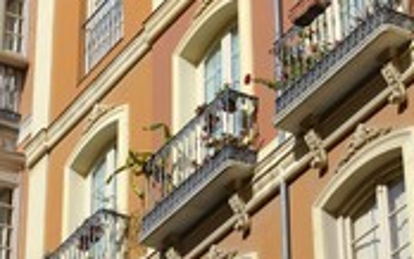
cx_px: 176
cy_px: 105
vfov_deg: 7.6
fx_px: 1942
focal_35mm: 172
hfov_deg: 12.2
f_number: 14
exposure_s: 1/250
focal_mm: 70
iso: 200
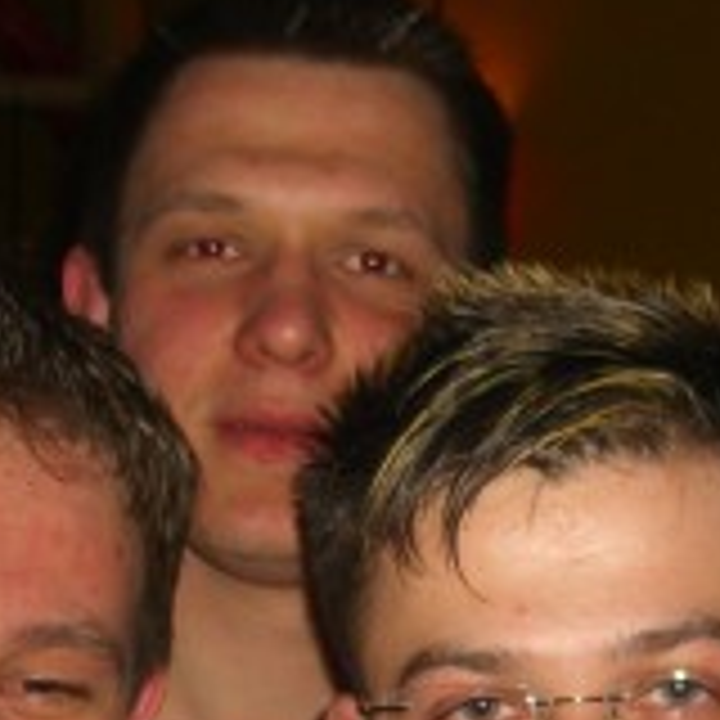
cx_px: 441
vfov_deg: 13.6
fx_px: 2965
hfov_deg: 13.8
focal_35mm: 126
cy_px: 788
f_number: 2.8
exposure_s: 1/60
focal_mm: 7.9
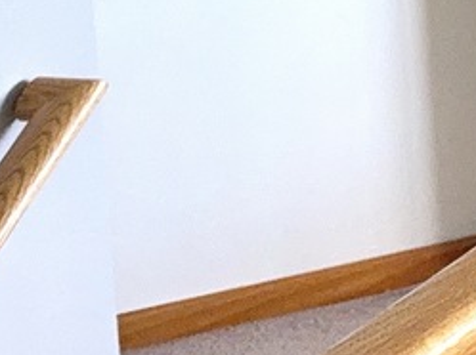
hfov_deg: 10.8
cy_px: -263
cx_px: 1329
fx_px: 1909
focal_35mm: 139
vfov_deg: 10.1
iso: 200
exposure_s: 1/121
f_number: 1.78
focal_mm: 6.76
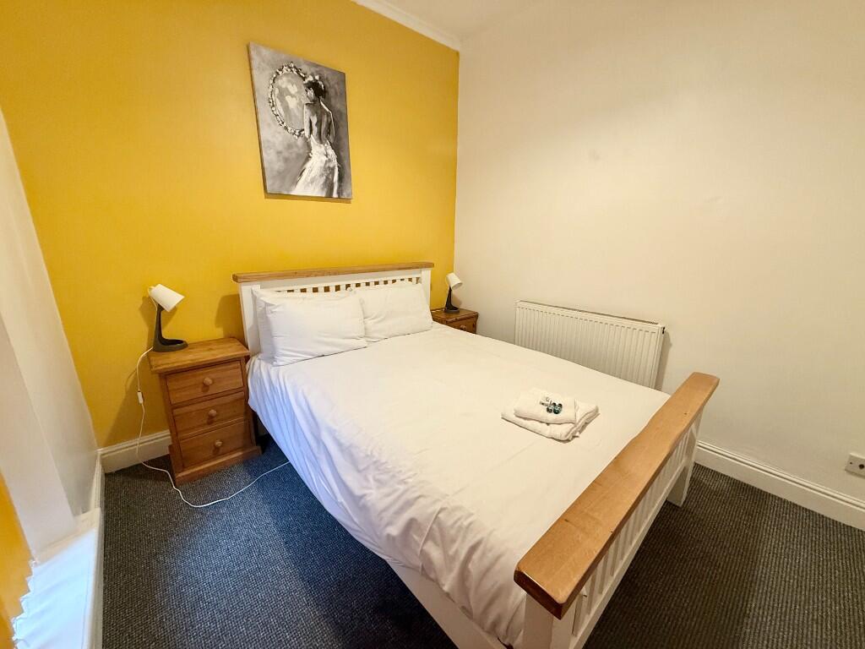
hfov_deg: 102.1
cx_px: 432
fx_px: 350
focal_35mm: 14
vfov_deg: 85.7
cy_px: 324
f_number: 2.2
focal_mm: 2.22
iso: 250
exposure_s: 1/50
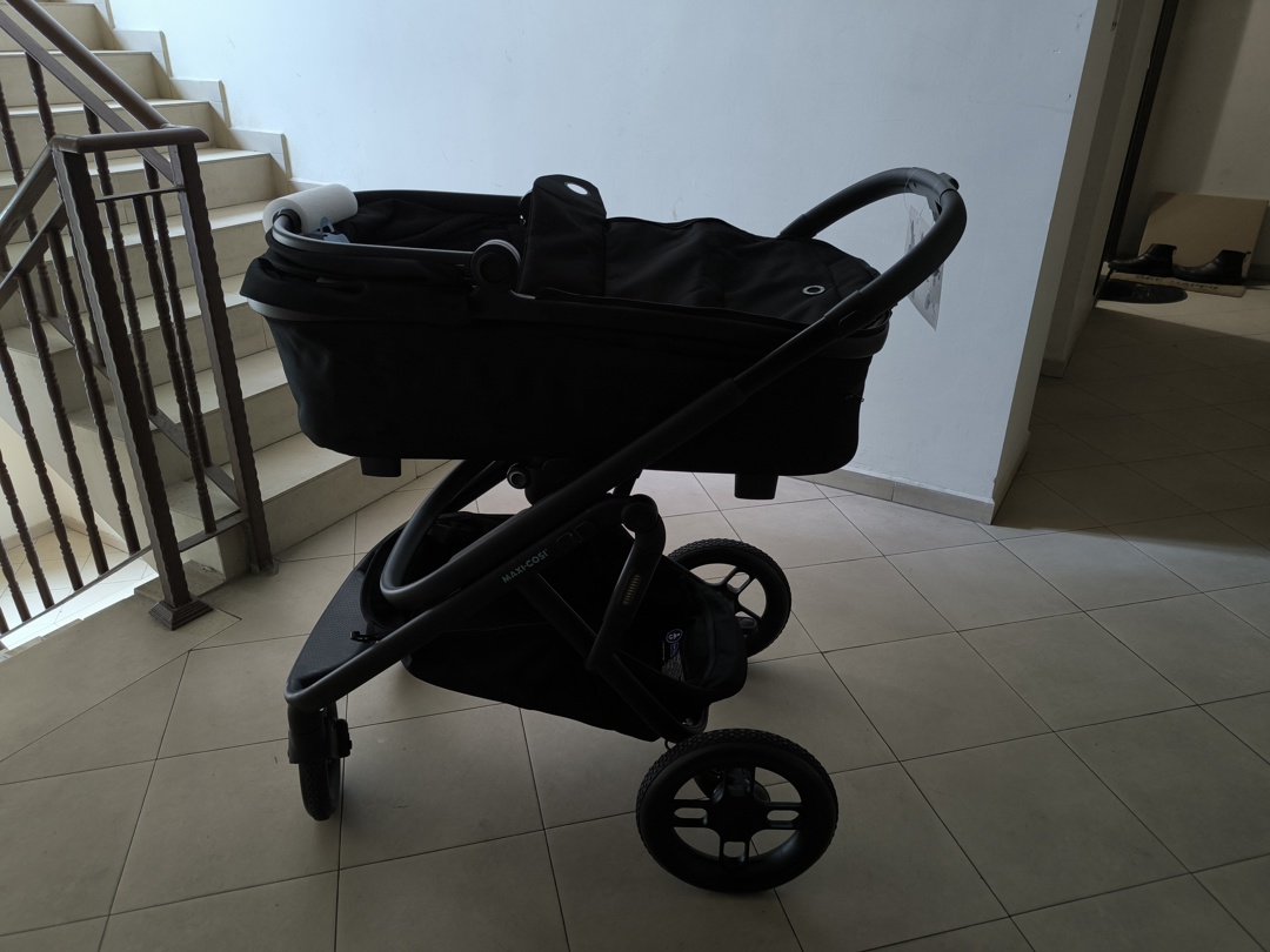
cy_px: 476
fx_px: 881
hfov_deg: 71.6
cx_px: 635
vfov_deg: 56.8
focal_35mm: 24
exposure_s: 1/33.3
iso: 640
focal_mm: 6.92
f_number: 1.9
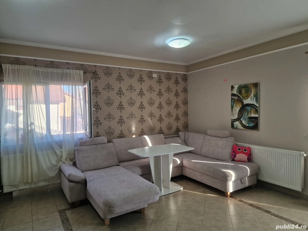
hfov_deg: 73.9
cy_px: 116
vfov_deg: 58.9
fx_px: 205
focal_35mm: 23
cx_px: 154
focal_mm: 6.4
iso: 160
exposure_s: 1/180
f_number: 1.8
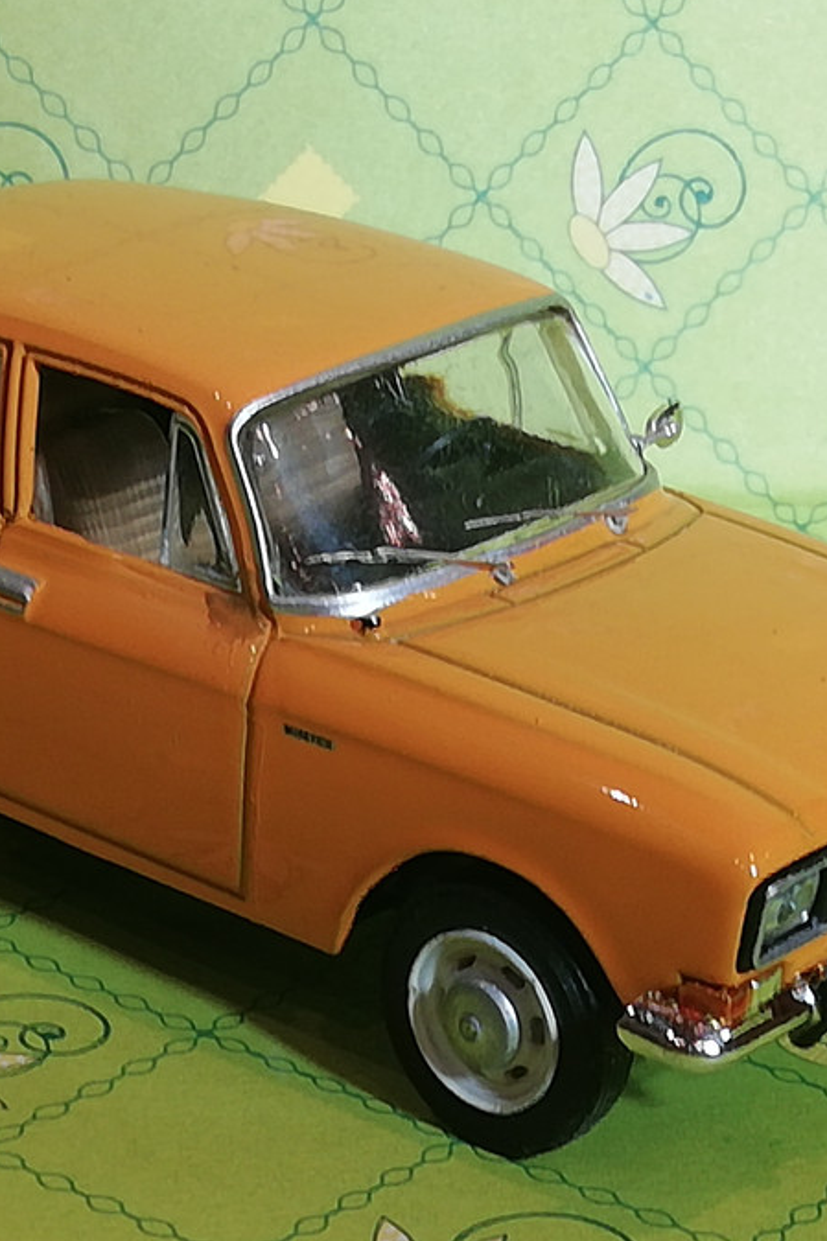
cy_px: 593
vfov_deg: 19.1
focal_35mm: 107
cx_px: 340
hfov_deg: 12.8
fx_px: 3689
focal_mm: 3.46
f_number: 2.2
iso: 80
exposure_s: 1/33.3
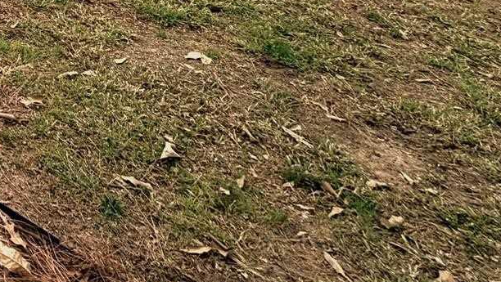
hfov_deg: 26.4
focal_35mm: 51
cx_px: -286
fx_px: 678
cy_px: -281
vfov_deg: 17.2
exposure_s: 1/770
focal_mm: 2.22
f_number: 2.2
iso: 32
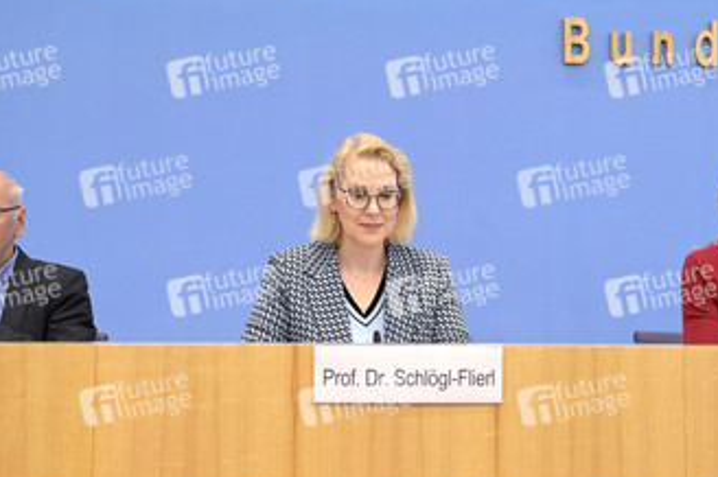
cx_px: 384
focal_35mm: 55
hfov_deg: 36.3
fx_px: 1096
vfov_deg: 24.6
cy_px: 236
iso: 4000
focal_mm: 40
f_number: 5
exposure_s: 1/400
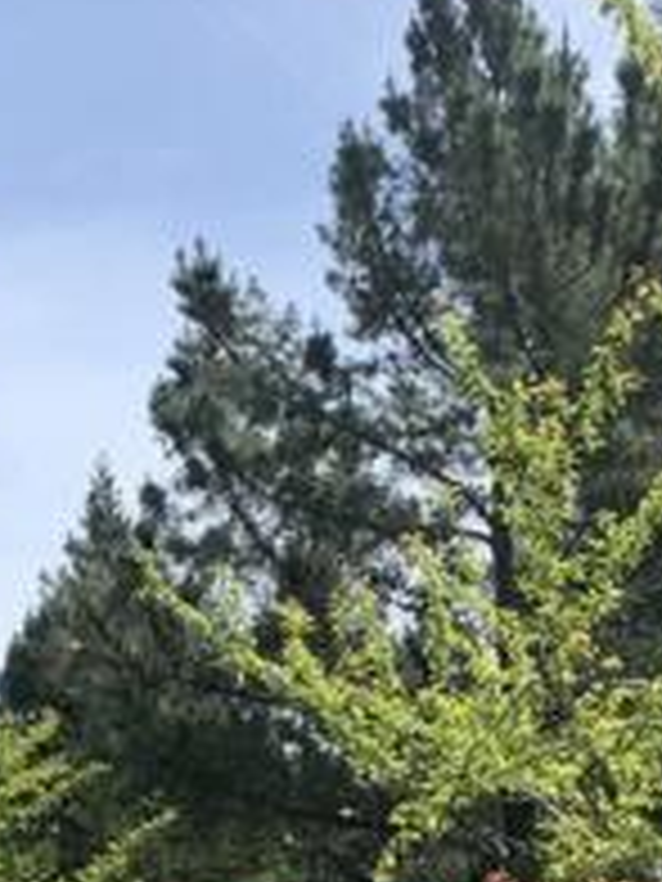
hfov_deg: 17.3
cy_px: 1156
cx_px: 230
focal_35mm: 85
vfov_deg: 20.9
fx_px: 2167
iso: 25
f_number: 1.8
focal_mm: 4.25
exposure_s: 1/1124
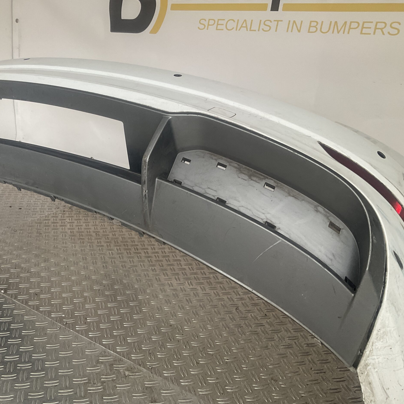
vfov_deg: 47.2
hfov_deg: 46.5
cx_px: 137
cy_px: 200
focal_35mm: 35
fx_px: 462
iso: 50
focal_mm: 3
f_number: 1.8
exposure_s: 1/100
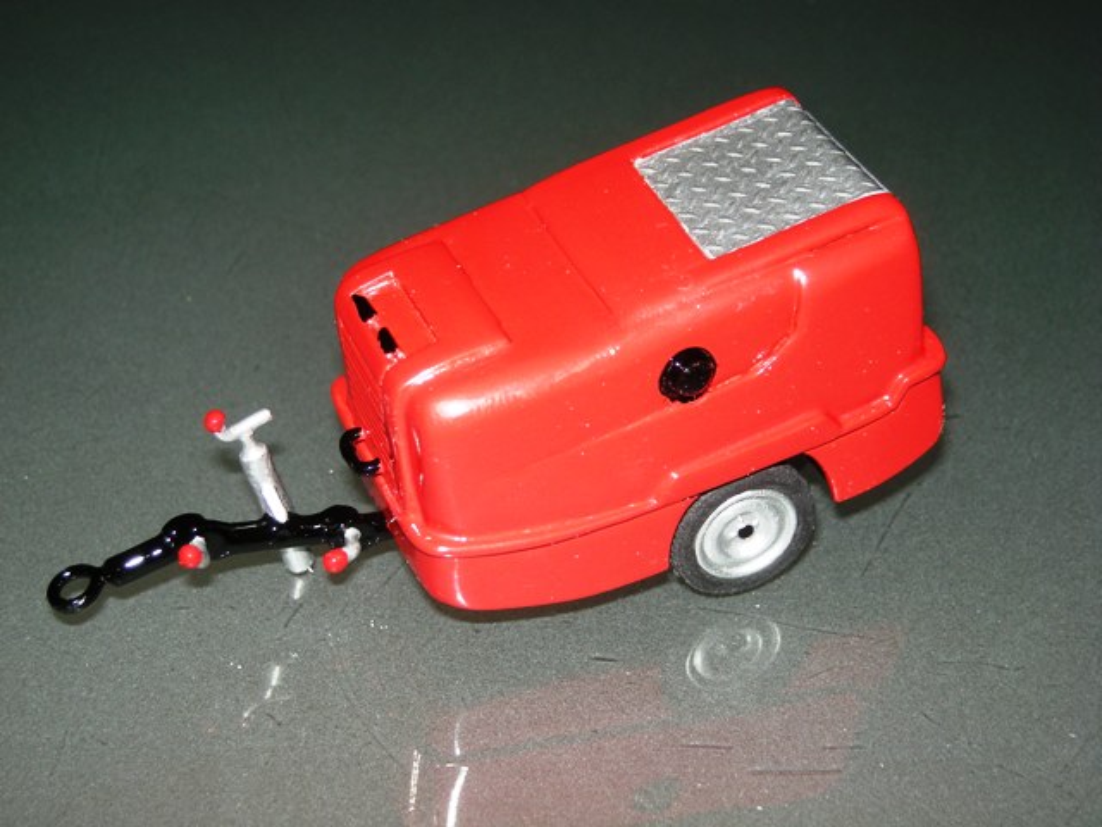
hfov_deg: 25.7
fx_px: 2419
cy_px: 414
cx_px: 551
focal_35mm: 76
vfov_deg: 19.4
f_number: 7.8
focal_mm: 12.3
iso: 64
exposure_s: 1/60
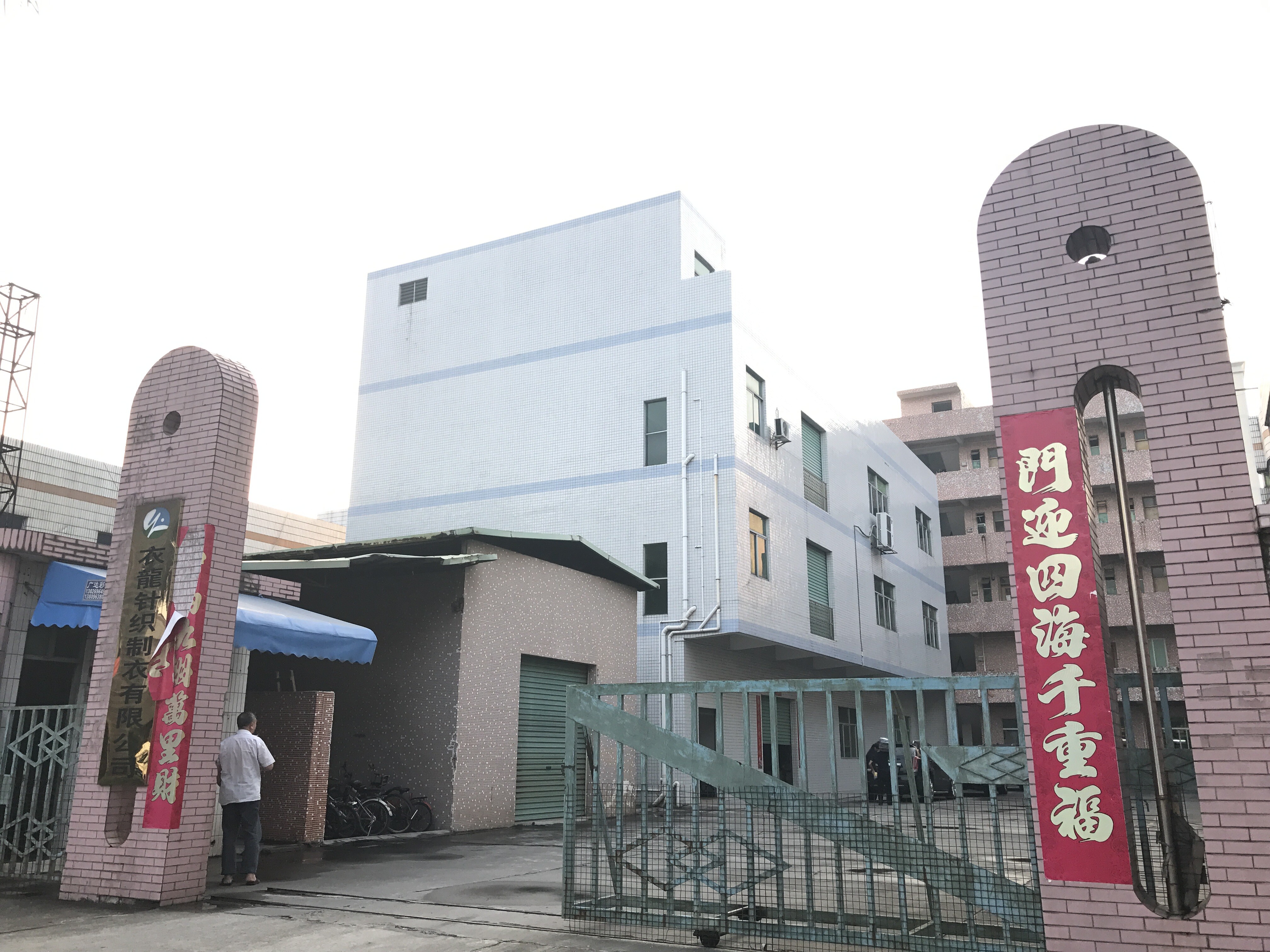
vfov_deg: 49.7
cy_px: 476
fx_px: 1027
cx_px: 635
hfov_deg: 63.4
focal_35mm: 28
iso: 20
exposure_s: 1/195
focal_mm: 3.99
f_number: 1.8
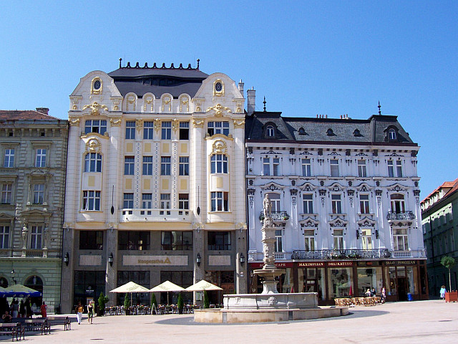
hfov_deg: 54.0
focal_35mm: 34
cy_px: 172
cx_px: 229
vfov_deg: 41.8
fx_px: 450
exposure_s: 1/457
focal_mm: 5.6
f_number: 5.1
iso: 80
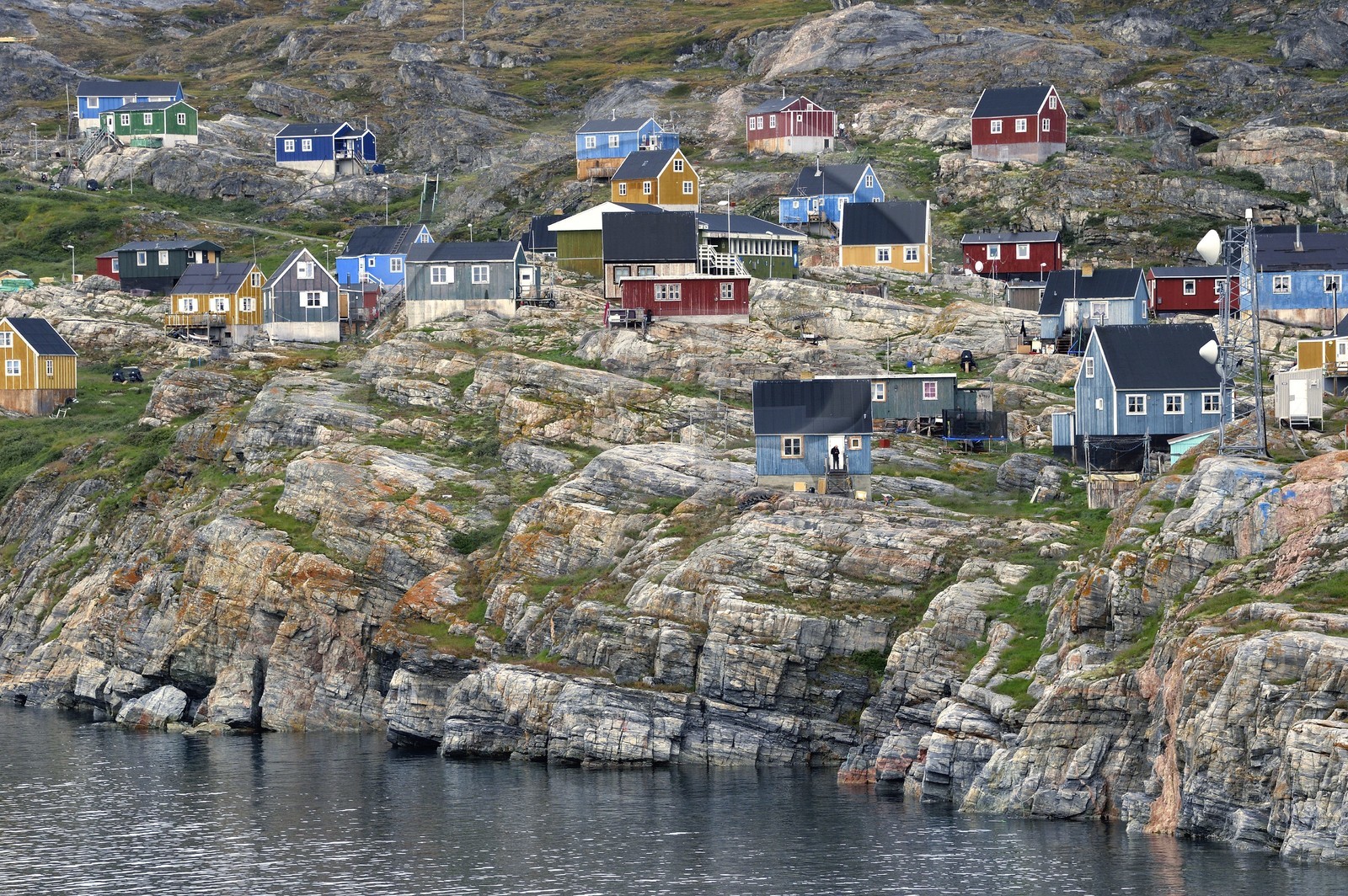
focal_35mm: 165
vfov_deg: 8.3
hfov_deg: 12.5
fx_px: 6173
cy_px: 448
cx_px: 674
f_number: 7.1
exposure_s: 1/250
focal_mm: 165
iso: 800
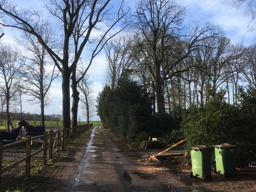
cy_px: 100
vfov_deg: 41.8
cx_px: 112
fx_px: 251
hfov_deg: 53.8
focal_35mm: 34
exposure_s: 1/503
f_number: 2.2
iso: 25
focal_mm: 4.15
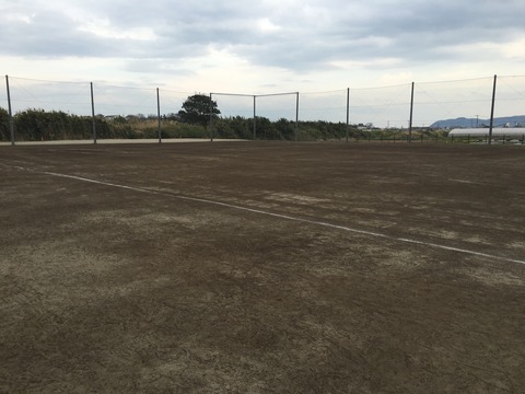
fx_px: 440
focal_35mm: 29
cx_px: 262
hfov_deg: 61.7
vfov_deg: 48.2
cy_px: 197
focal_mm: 4.15
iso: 25
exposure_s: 1/262
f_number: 2.2
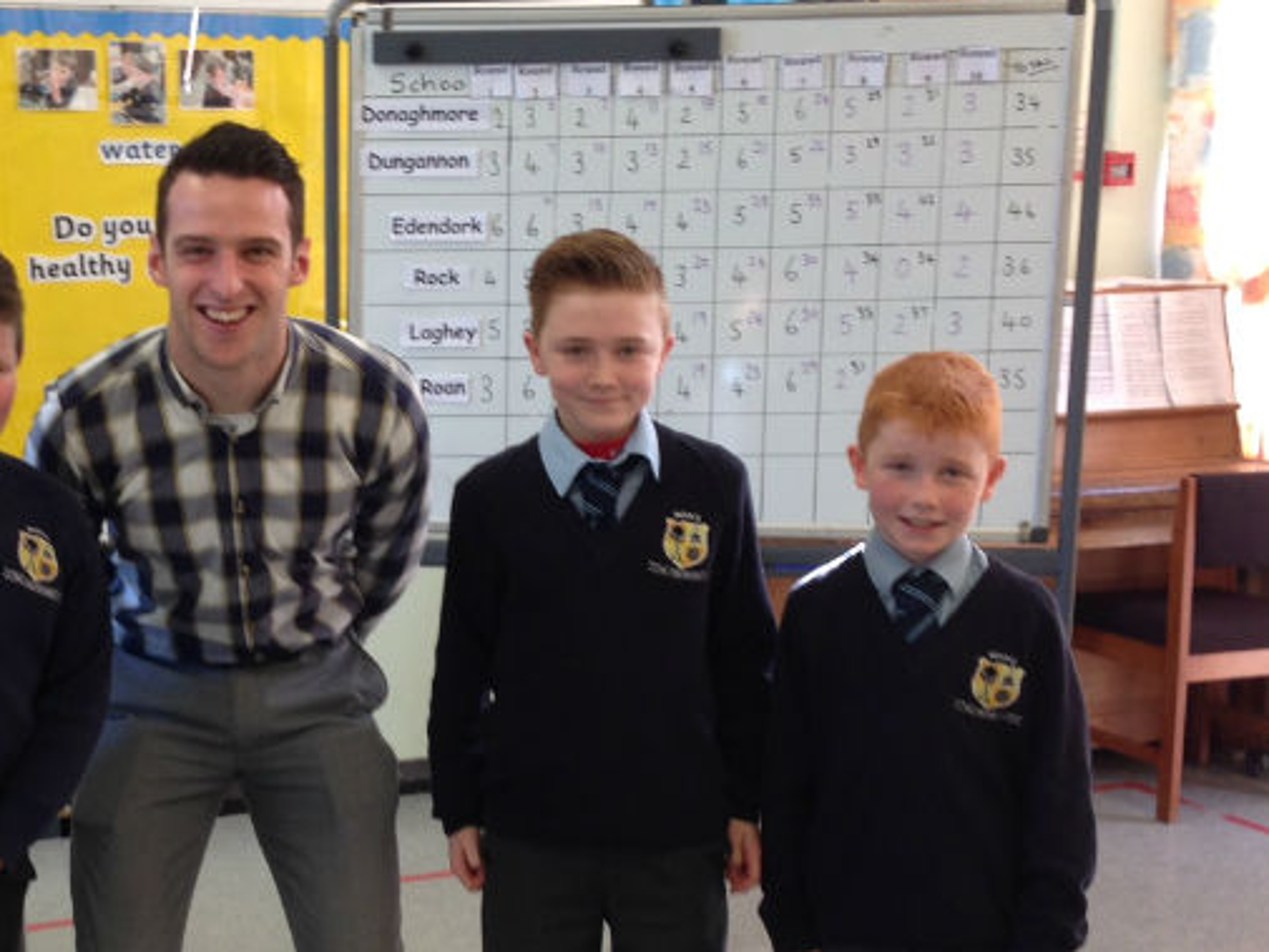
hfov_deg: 29.6
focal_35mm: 64
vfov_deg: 22.9
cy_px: 571
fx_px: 2347
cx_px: 264
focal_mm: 4.12
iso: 50
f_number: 2.4
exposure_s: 1/30
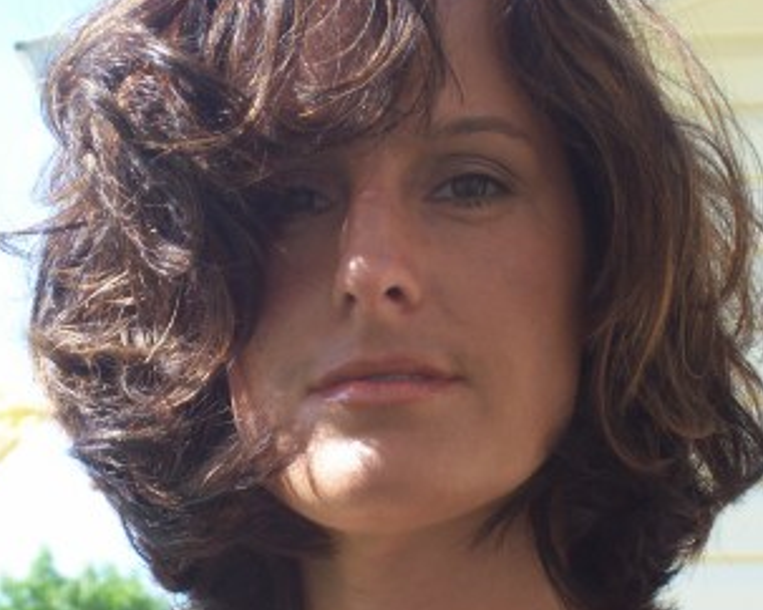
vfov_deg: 10.4
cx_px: 373
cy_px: 316
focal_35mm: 148
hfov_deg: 13.0
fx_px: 3340
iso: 80
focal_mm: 16.8
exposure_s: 1/185
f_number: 4.6
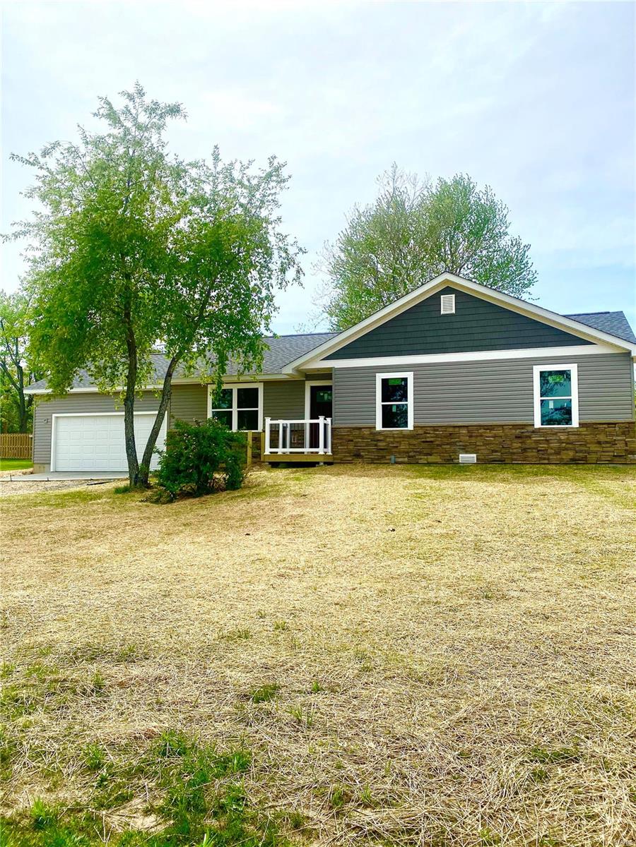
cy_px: 424
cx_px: 318
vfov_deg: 67.3
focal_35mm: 26
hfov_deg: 53.1
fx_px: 637
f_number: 1.8
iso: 32
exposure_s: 1/5525
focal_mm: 4.25
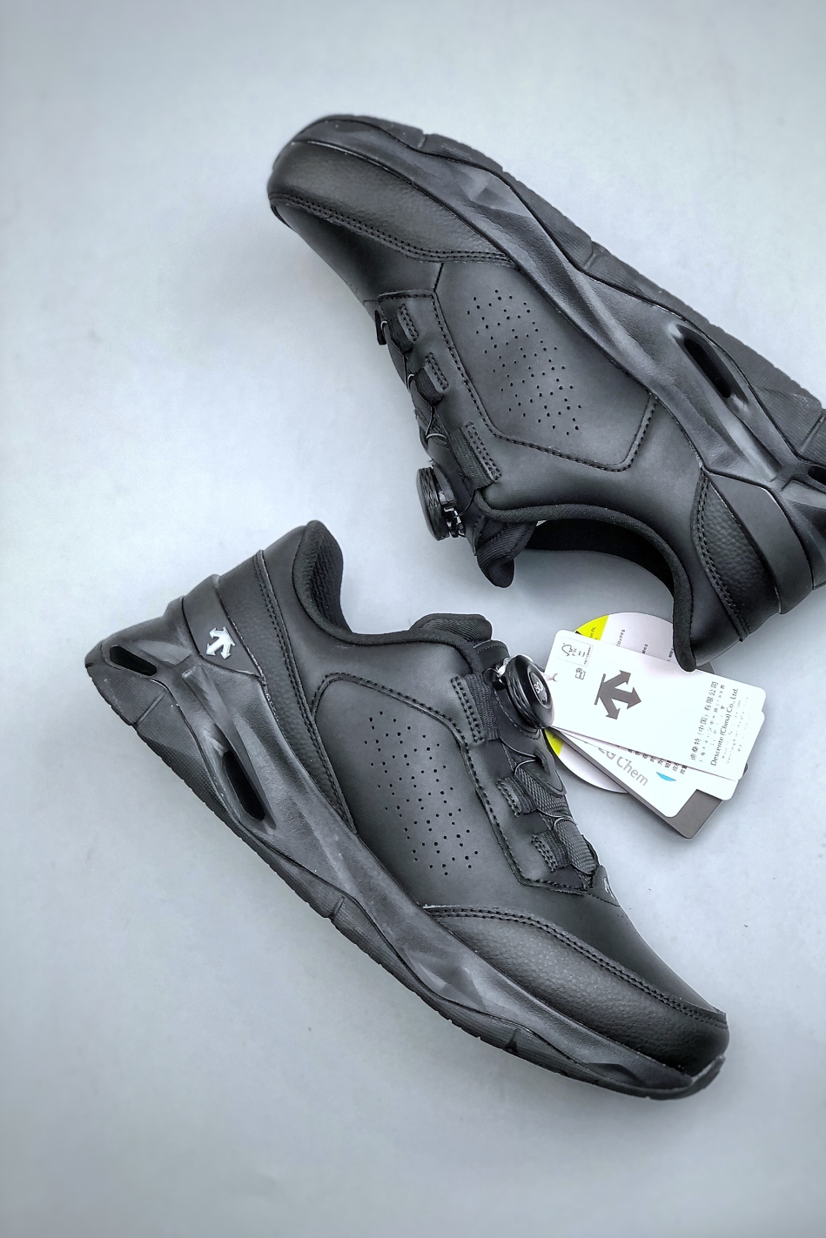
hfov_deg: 22.6
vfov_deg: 33.4
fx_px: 2064
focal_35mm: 60
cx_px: 464
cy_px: 619
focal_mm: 6.6
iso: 25
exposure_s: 1/33
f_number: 2.8
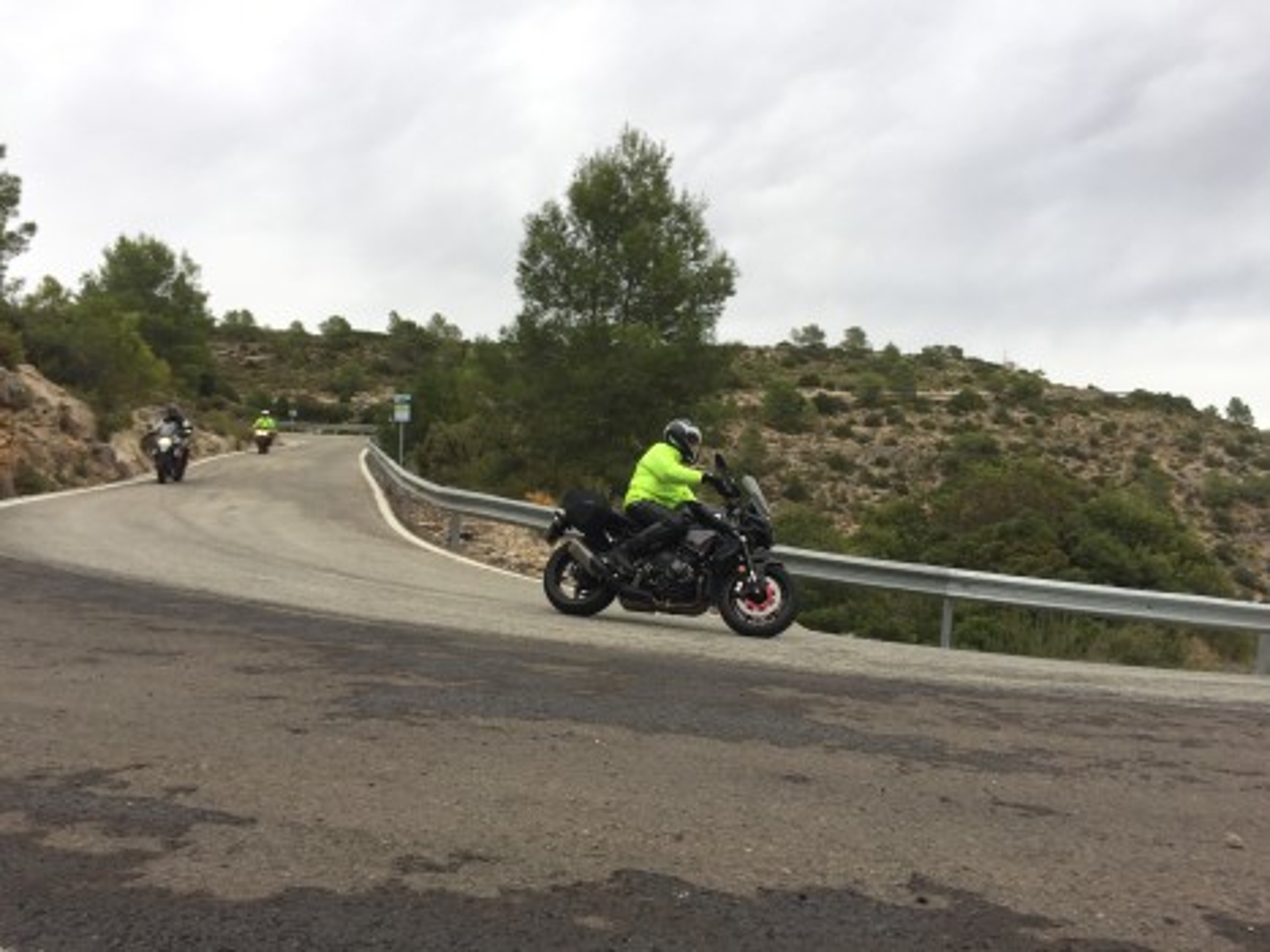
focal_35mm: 29
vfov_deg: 48.2
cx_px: 635
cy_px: 476
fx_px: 1064
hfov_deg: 61.7
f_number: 2.2
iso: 32
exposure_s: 1/309
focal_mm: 4.15
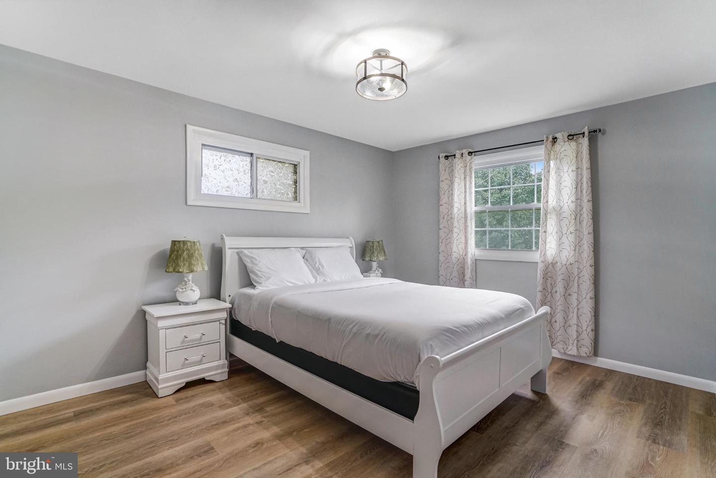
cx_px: 358
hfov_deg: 96.7
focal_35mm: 16
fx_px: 318
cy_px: 239
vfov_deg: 73.7
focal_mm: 16
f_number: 8
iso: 1250
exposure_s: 1/100
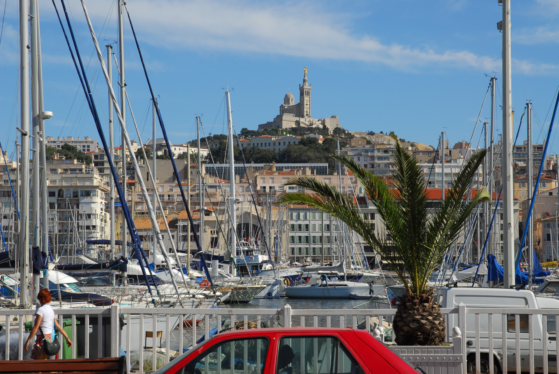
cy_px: 187
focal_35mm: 82
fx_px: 1283
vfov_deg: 16.6
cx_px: 280
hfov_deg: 24.6
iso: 100
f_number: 8
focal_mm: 55
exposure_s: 1/200
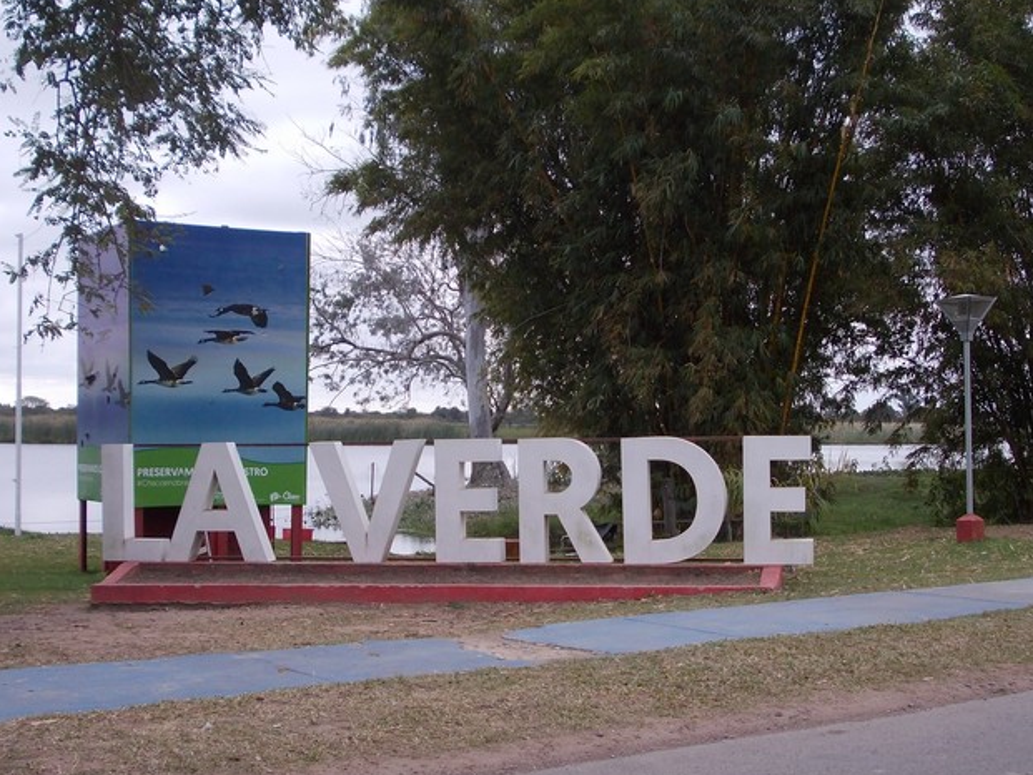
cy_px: 436
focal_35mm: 53
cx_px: 502
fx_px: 1582
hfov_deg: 36.2
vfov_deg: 27.5
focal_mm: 6.1
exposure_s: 1/320
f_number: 3.3
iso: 80
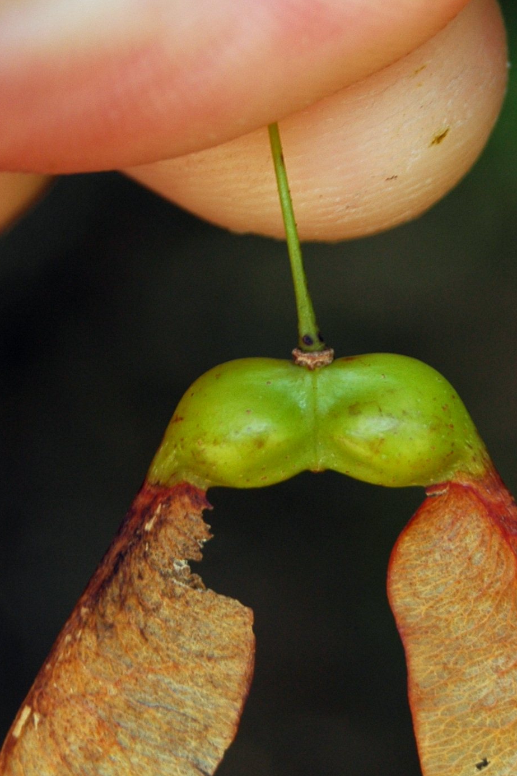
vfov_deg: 11.5
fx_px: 3858
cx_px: 324
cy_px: 447
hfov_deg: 7.7
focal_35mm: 179
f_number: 6.7
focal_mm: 55
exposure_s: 1/125
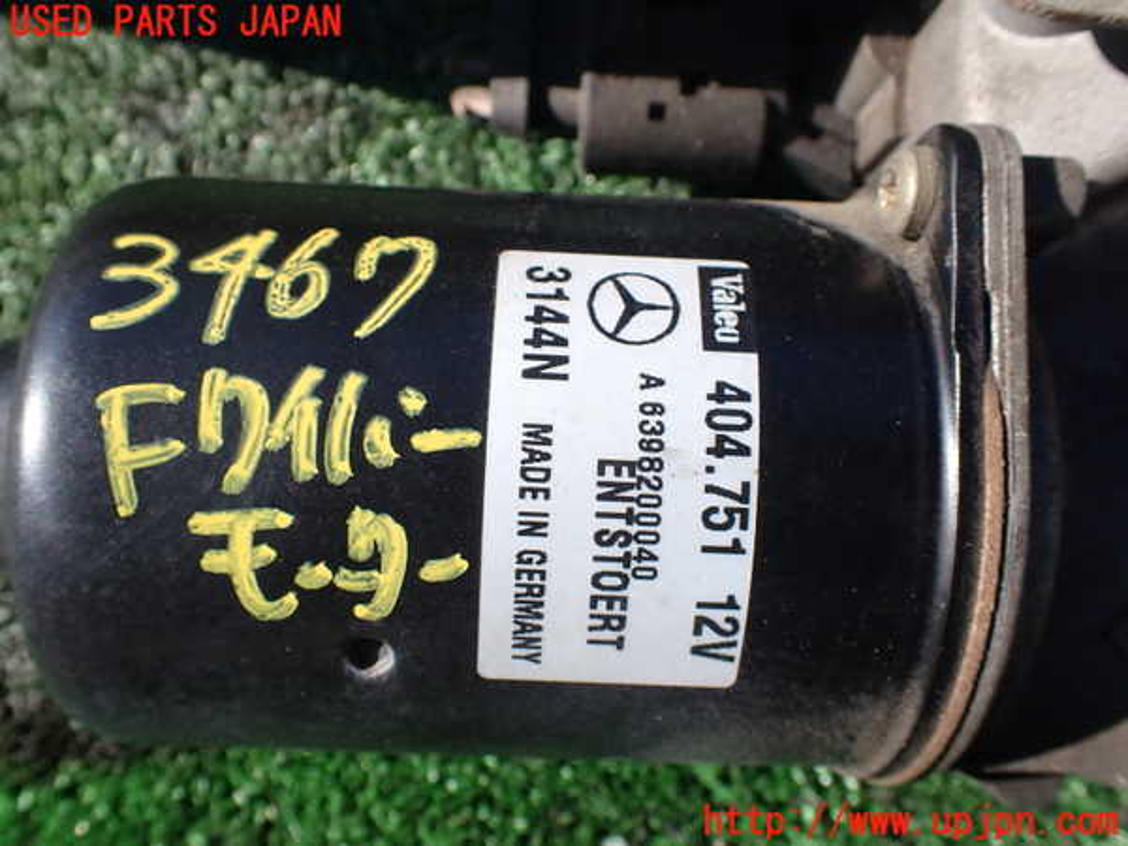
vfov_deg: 46.8
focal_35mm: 30
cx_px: 564
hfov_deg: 60.0
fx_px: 978
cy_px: 423
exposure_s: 1/800
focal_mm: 5.4
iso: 100
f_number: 3.2
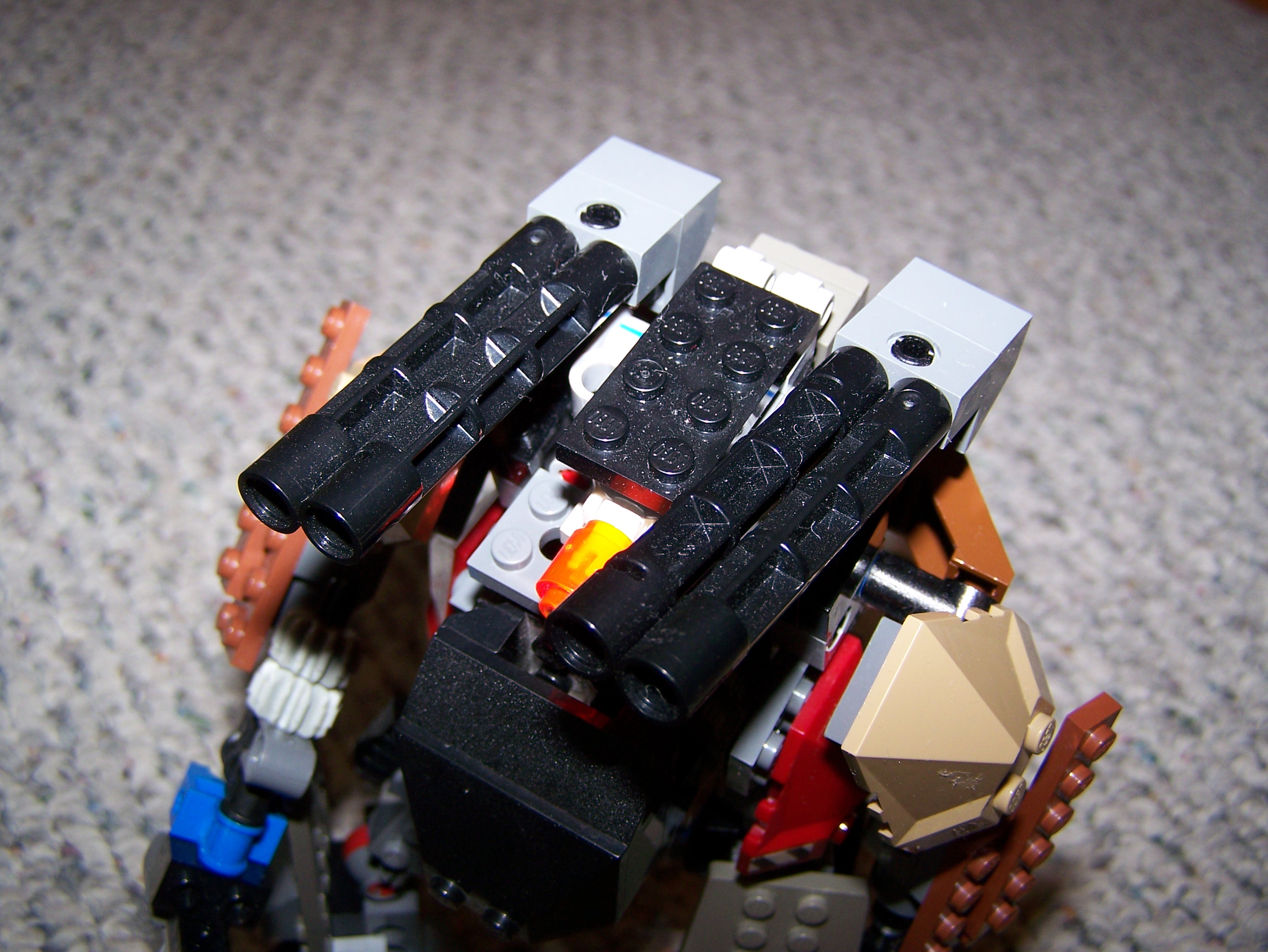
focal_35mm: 38
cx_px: 634
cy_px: 476
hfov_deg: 48.9
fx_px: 1393
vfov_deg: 37.8
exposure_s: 1/40
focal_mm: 6.3
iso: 80
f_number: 2.8
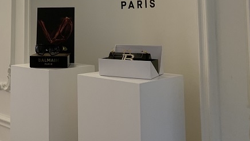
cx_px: 60
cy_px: -2
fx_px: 345
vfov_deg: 22.1
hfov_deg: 38.7
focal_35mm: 52
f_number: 1.8
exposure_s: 1/50
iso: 125
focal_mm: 4.25
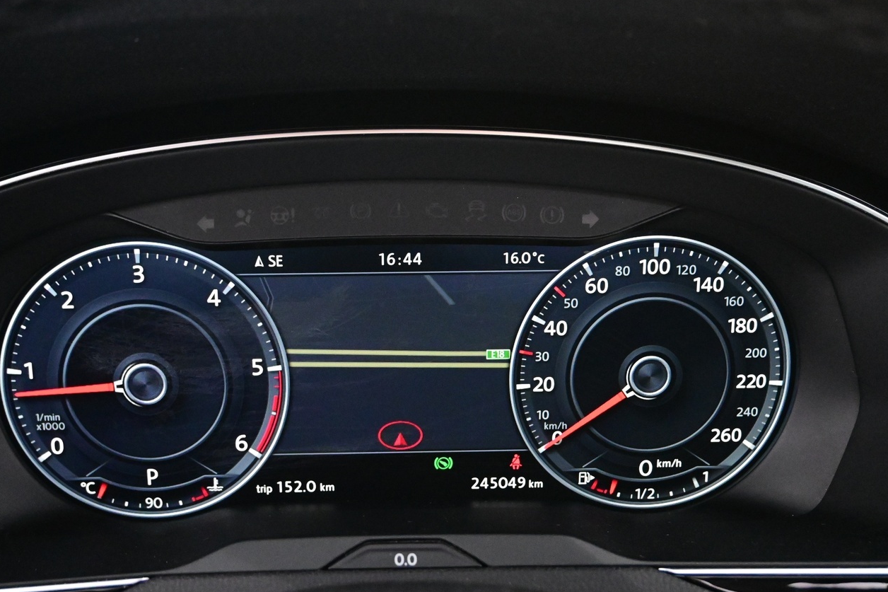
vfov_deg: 32.9
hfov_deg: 47.7
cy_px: 316
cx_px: 411
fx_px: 1002
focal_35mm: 41
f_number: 4
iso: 6400
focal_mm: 21
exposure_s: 1/30
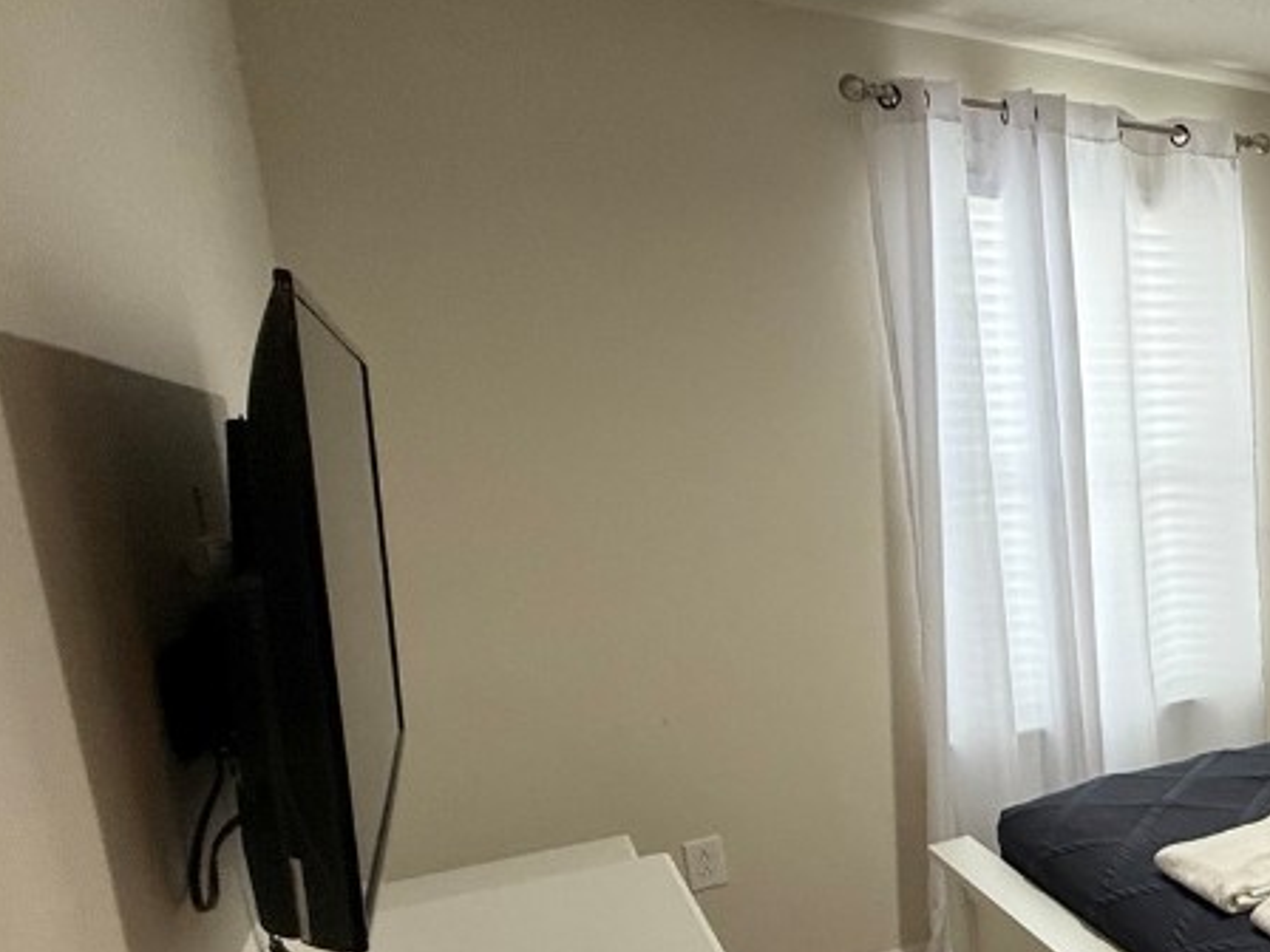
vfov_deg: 43.7
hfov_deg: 44.0
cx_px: 1389
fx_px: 1174
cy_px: 615
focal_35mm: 32
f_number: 2.2
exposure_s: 1/120
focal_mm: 2.22
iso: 200
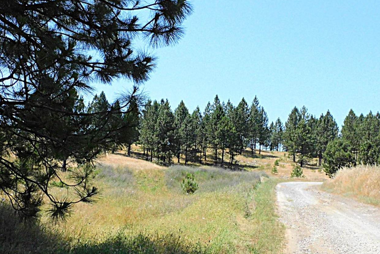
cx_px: 196
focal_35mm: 43
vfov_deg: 31.2
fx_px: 454
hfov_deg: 45.4
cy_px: 136
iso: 800
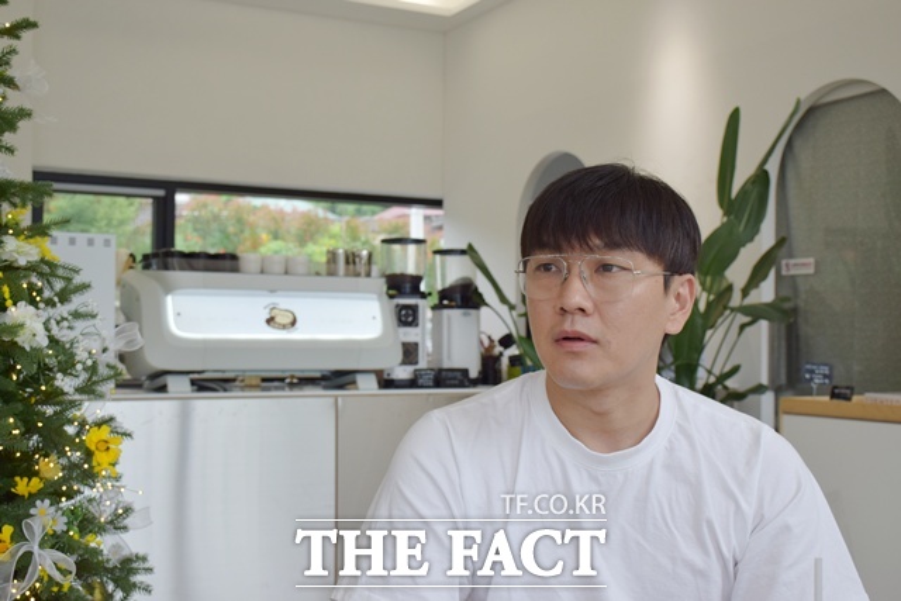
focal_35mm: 48
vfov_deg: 28.1
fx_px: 1202
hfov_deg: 41.1
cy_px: 300
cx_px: 450
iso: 400
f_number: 6.3
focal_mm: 32
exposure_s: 1/160
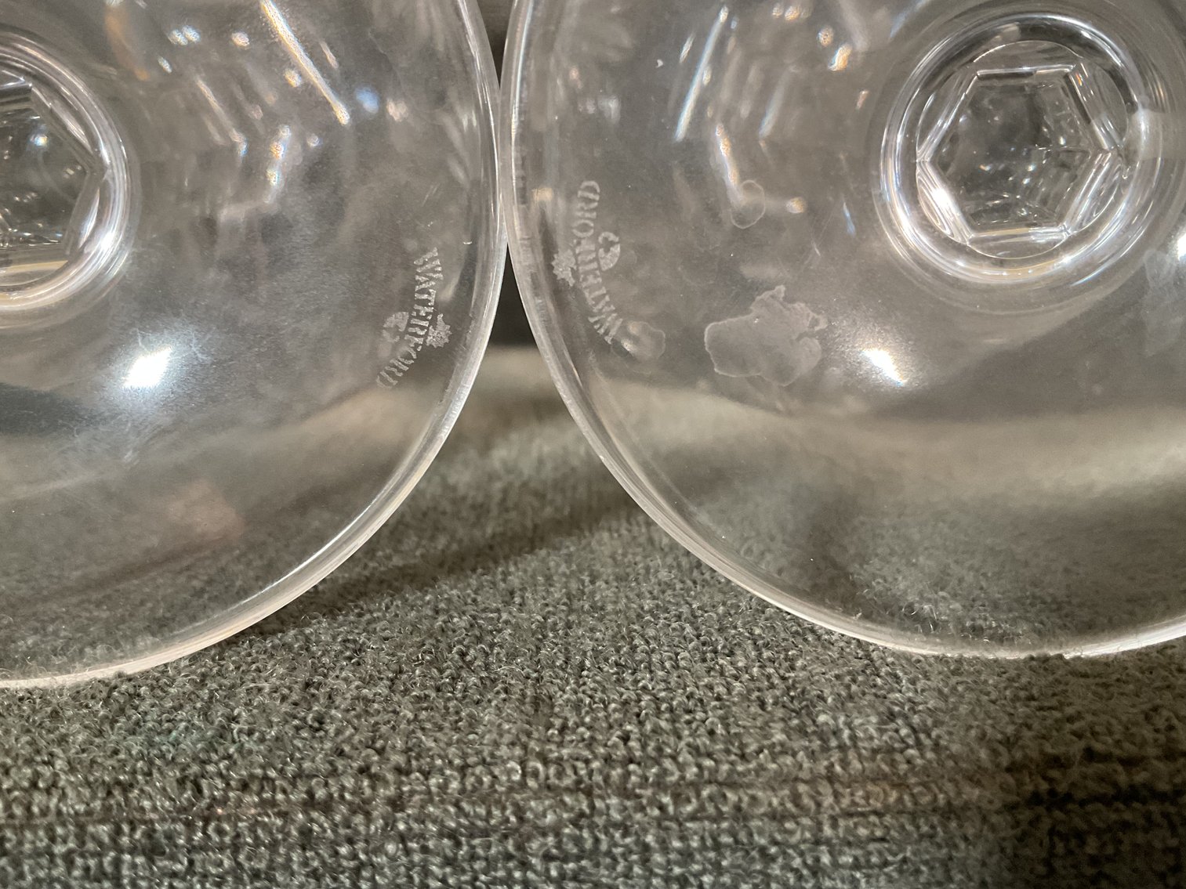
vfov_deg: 48.2
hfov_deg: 61.7
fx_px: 994
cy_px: 444
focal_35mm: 29
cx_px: 593
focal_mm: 3
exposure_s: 1/60
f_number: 1.8
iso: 200
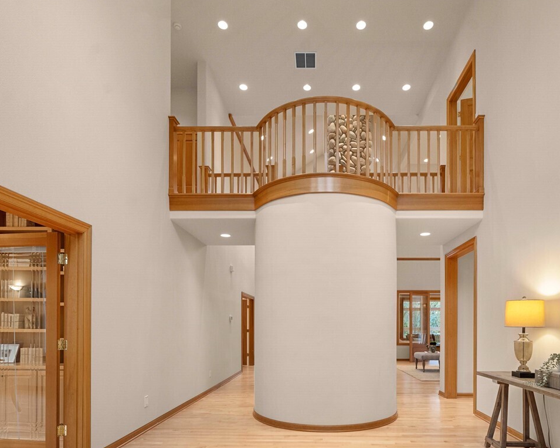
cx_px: 313
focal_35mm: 20
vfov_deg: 64.9
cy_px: 323
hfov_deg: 80.1
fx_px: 331
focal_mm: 12
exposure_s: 1/8
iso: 1000
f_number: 6.7
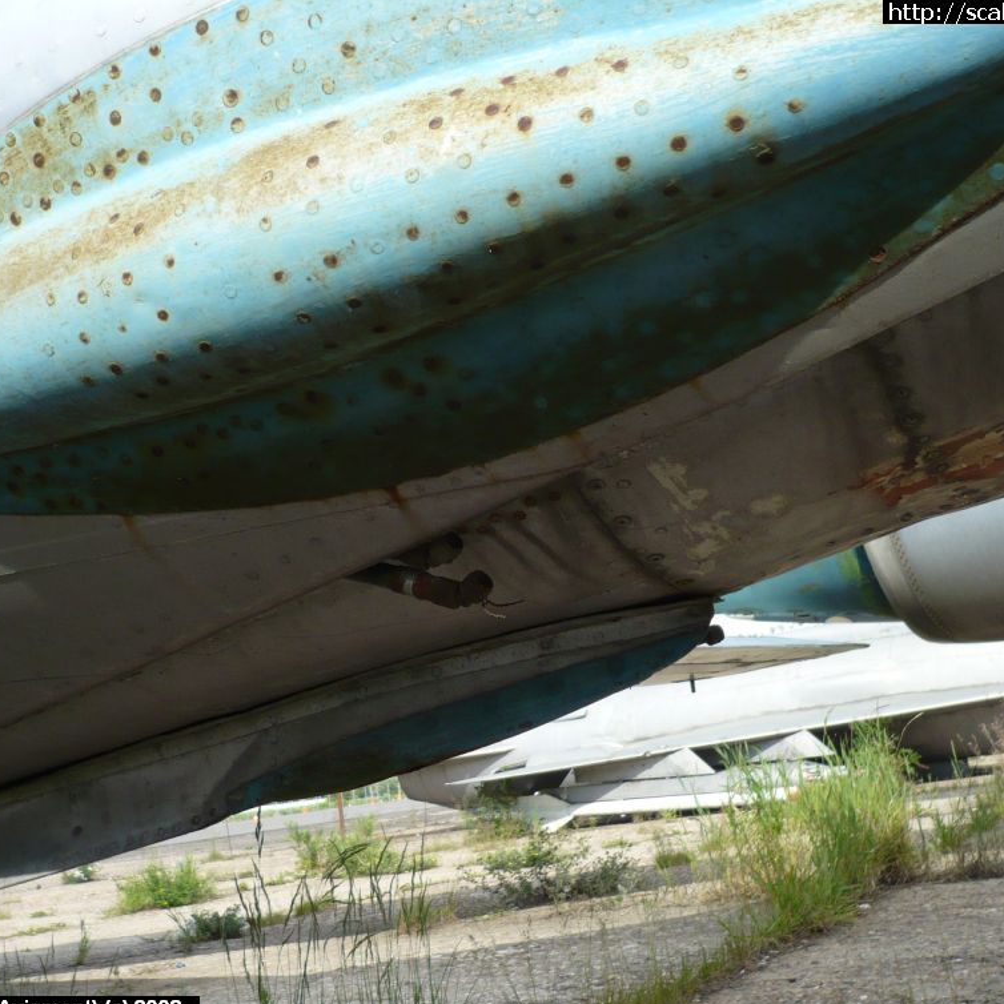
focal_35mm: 42
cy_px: 510
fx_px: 1378
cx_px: 453
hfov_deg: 40.0
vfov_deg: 40.0
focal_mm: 5.8
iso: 100
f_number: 2.8
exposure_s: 1/800
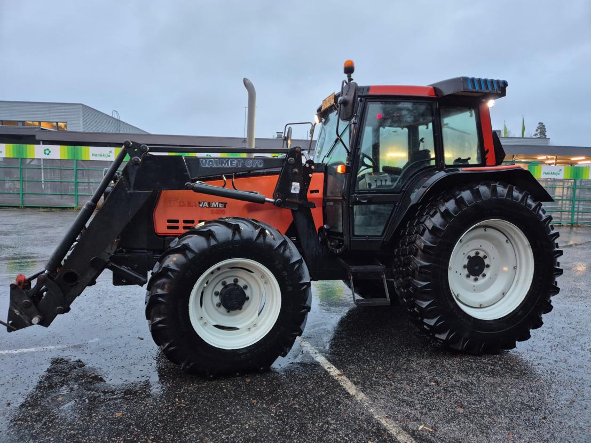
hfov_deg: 73.9
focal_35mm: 23
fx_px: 393
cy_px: 222
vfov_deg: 58.9
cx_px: 296
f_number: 1.8
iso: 640
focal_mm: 5.4
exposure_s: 1/100
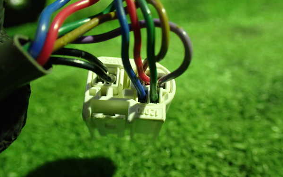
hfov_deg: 59.6
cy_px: 83
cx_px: 142
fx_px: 247
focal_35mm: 32
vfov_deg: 39.4
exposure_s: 1/30
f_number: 2.3
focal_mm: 5.4
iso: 800
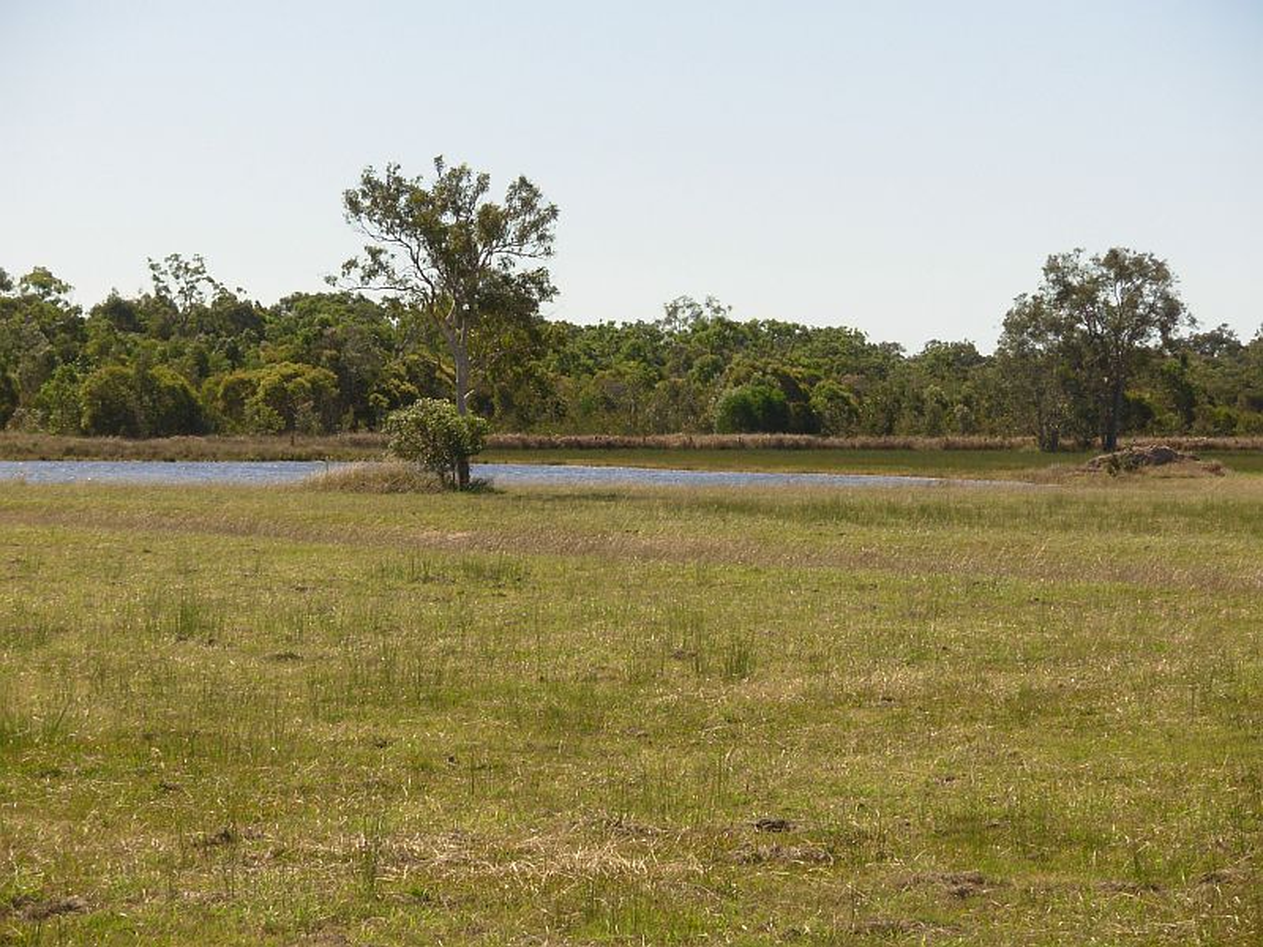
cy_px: 474
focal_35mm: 122
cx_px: 632
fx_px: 4451
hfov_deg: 16.1
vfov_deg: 12.1
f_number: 4.3
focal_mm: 20.2
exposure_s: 1/609
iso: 50
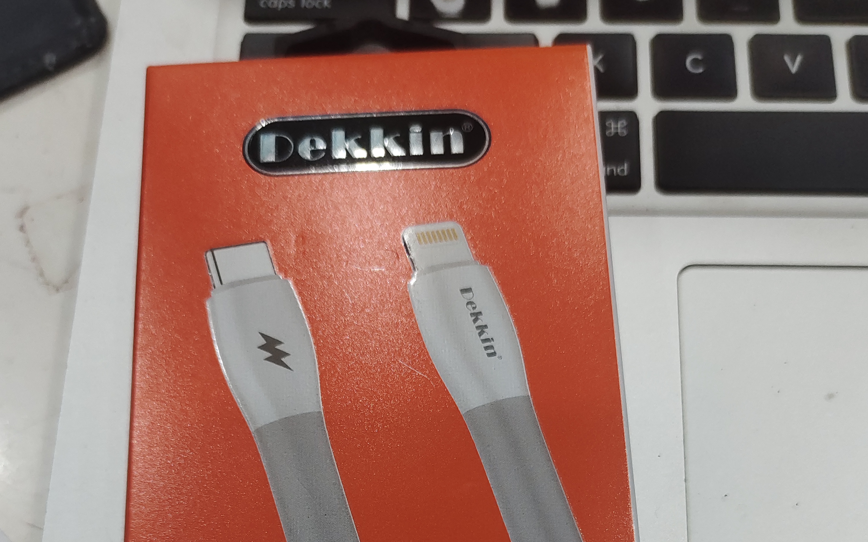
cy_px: 595
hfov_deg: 48.2
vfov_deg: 28.4
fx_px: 970
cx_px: 434
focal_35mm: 41
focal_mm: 5.42
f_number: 1.89
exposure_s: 1/100
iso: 429
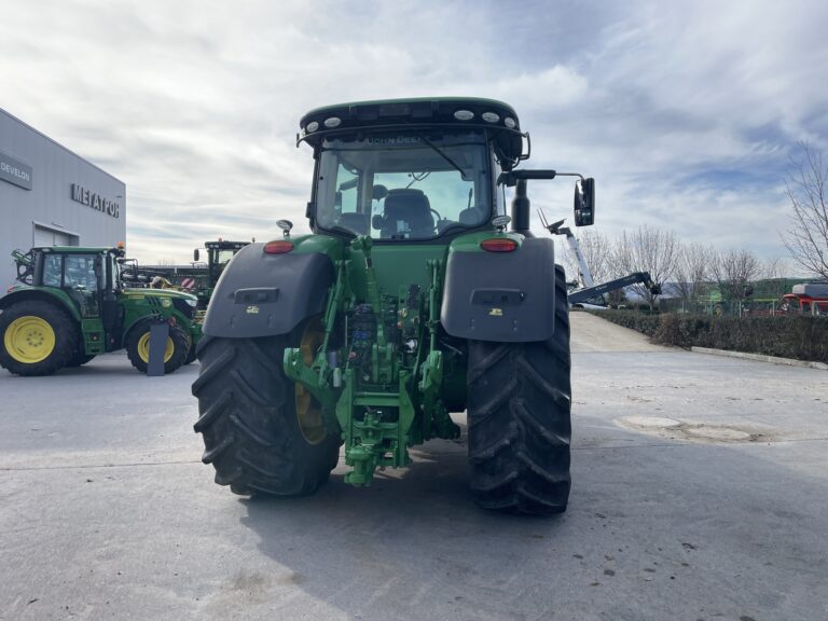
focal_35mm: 26
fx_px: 622
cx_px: 414
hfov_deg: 67.3
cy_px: 310
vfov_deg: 53.1
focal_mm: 4.2
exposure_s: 1/1575
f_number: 1.6
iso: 32
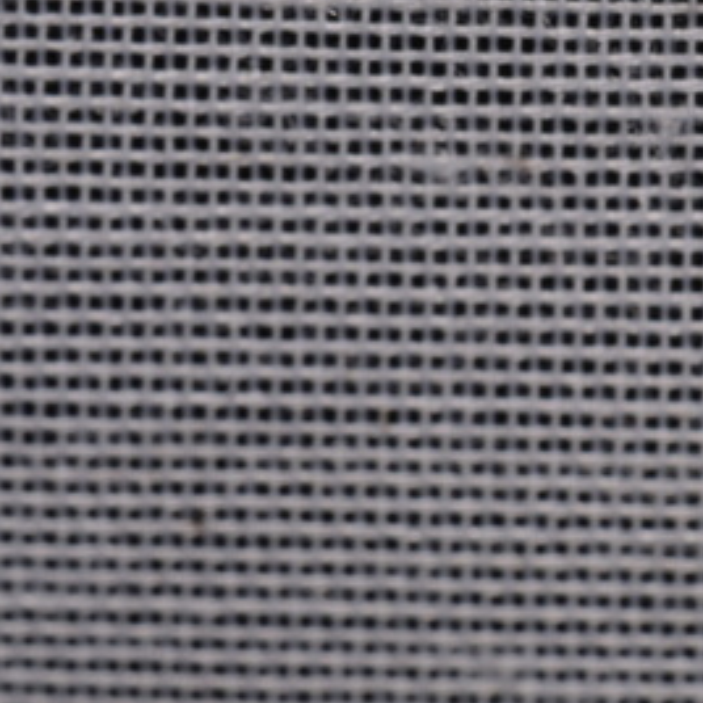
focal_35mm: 319
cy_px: 365
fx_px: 7335
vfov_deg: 5.5
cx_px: 950
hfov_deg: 5.5
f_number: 25
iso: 100
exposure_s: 1/60
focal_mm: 85
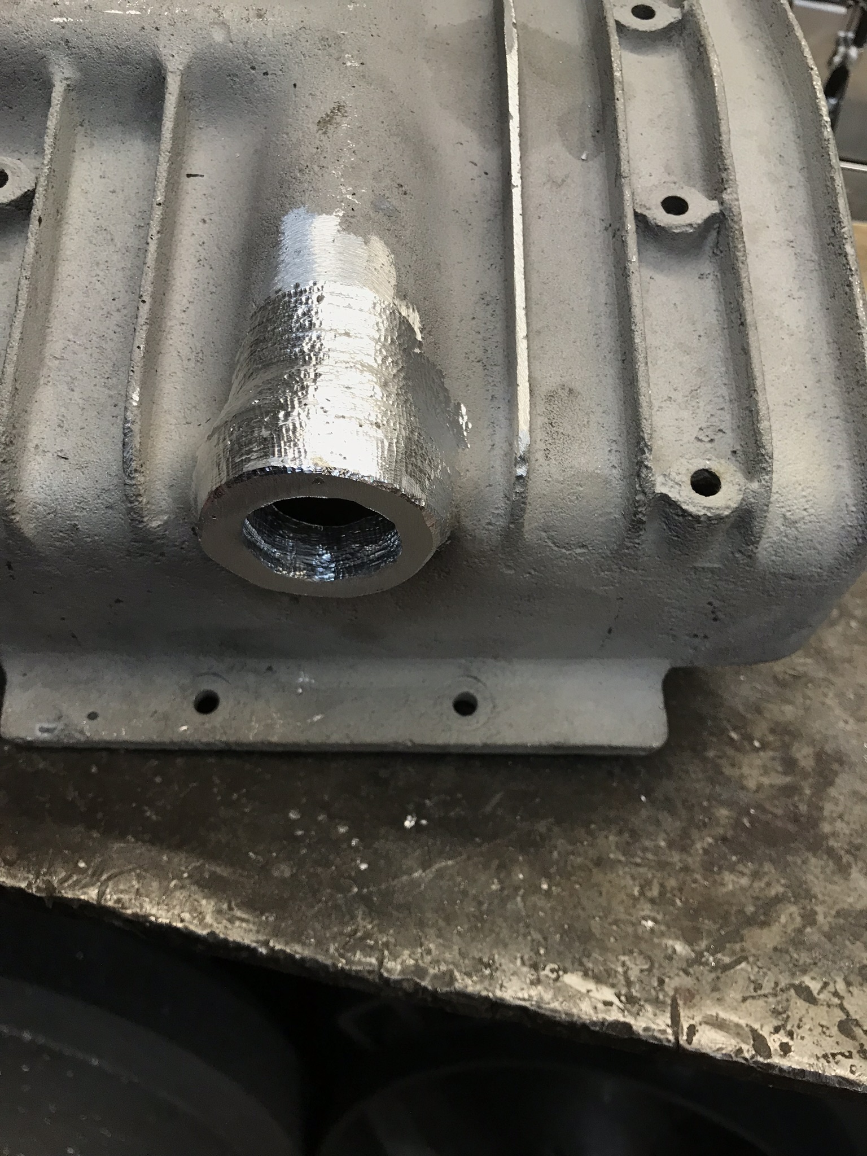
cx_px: 434
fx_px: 935
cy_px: 578
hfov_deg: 49.7
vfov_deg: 63.4
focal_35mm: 28
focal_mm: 3.99
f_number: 1.8
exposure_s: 1/33
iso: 25
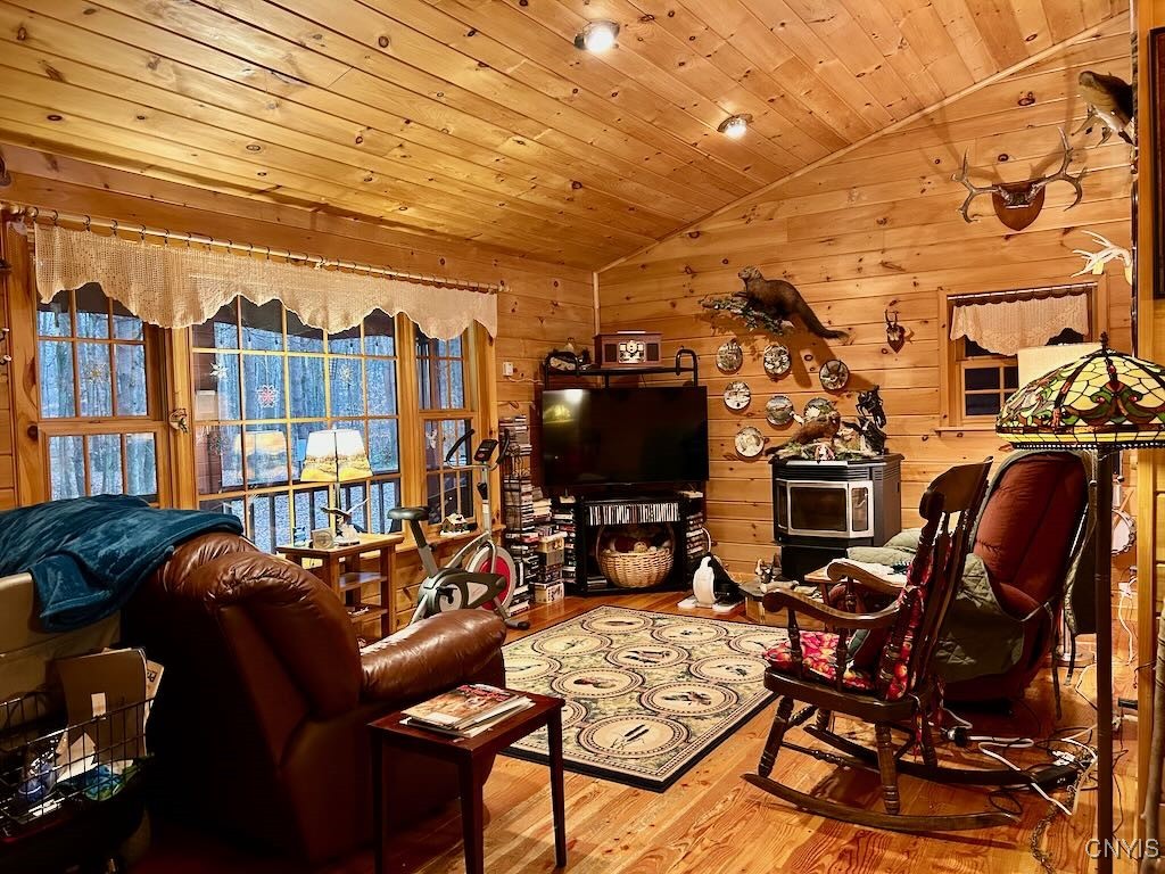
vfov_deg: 53.1
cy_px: 437
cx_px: 582
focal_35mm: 26
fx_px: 875
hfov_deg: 67.3
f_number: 1.5
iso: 400
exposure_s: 1/40
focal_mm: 5.7
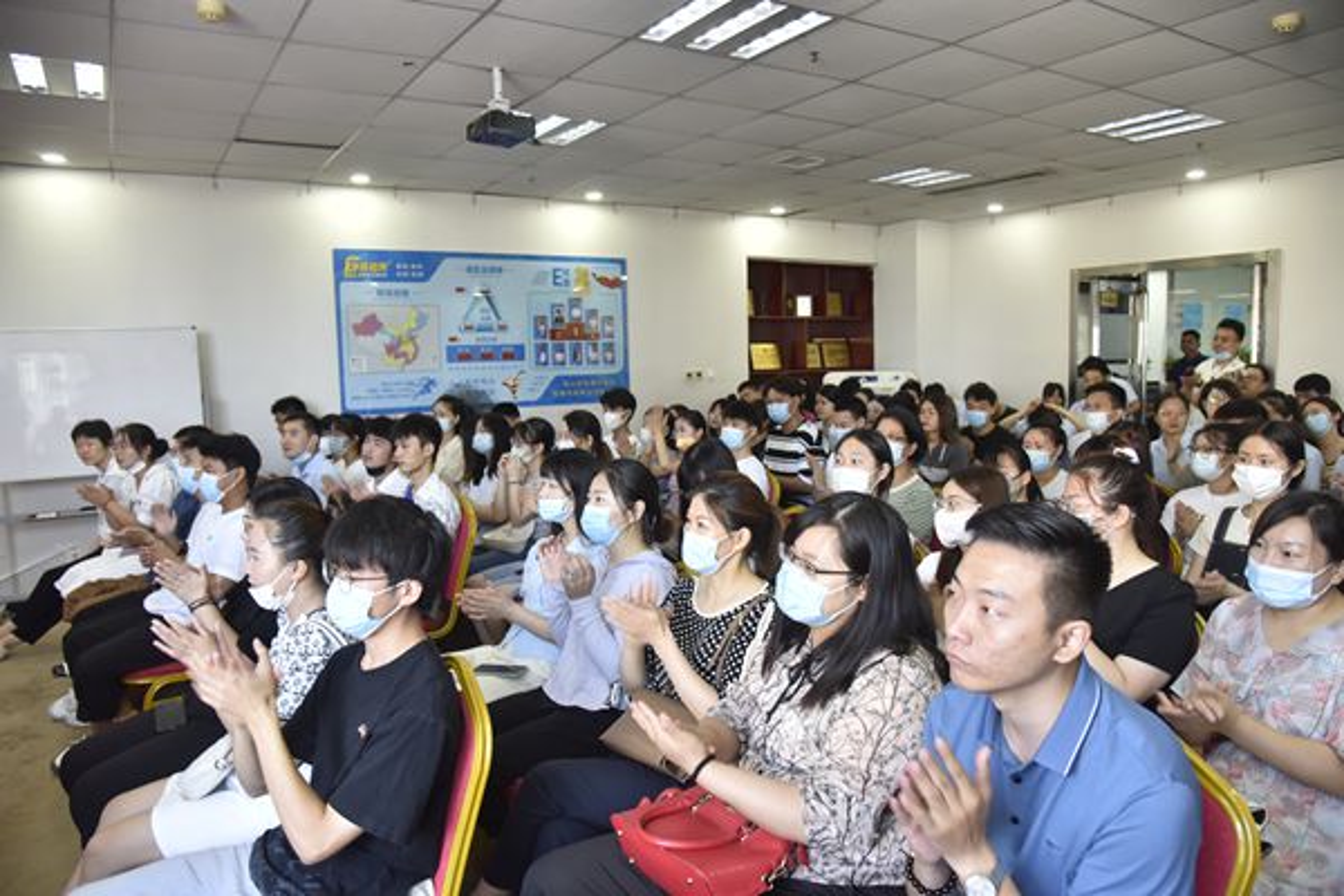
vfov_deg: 53.1
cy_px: 448
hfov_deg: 73.7
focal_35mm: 24
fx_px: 896
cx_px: 672
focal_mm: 24
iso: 1250
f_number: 4.5
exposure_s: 1/60
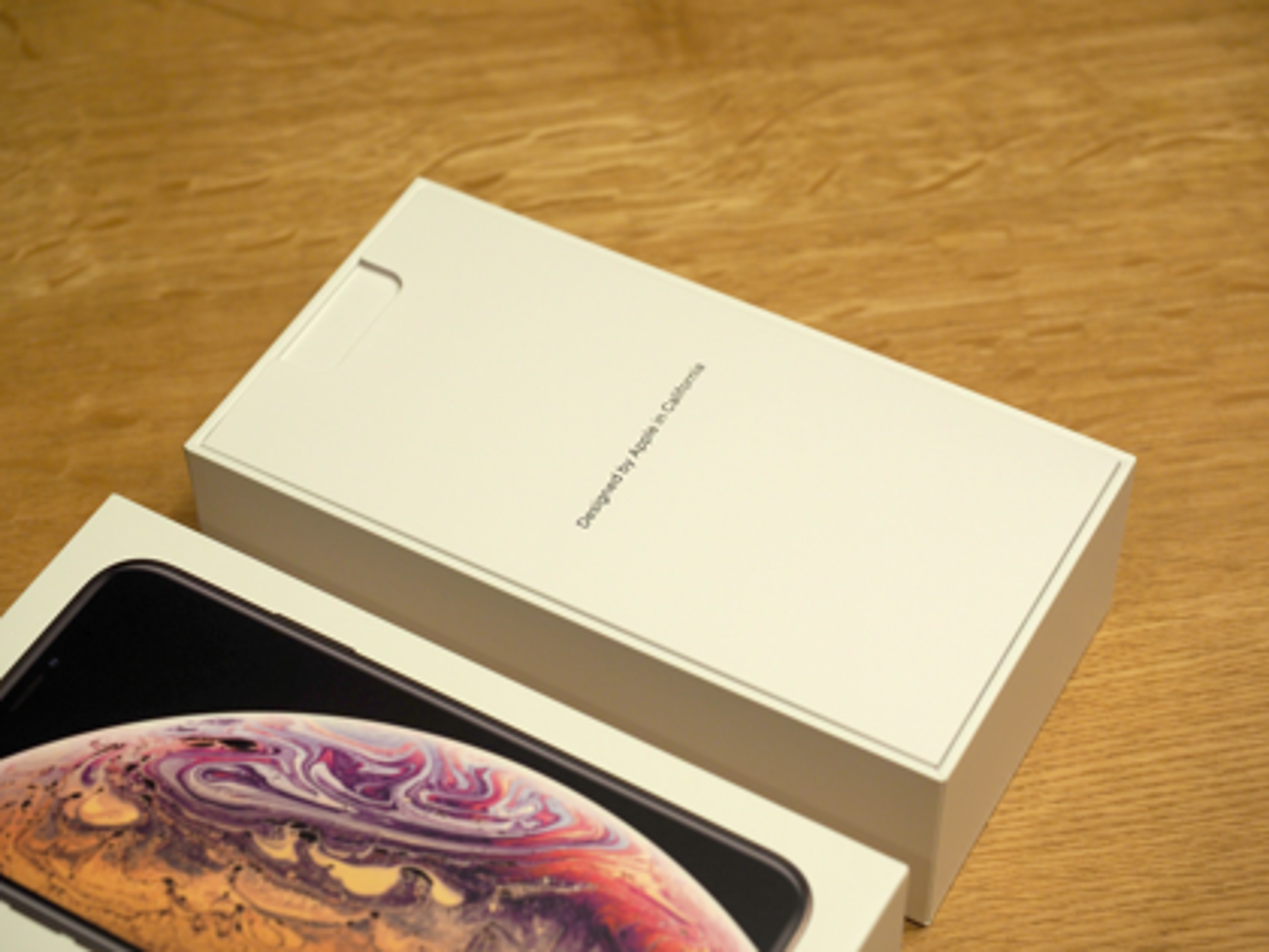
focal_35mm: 80
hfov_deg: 24.4
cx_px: 634
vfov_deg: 18.4
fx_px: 2933
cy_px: 476
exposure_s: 1/80
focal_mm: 40
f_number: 4.5
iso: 320
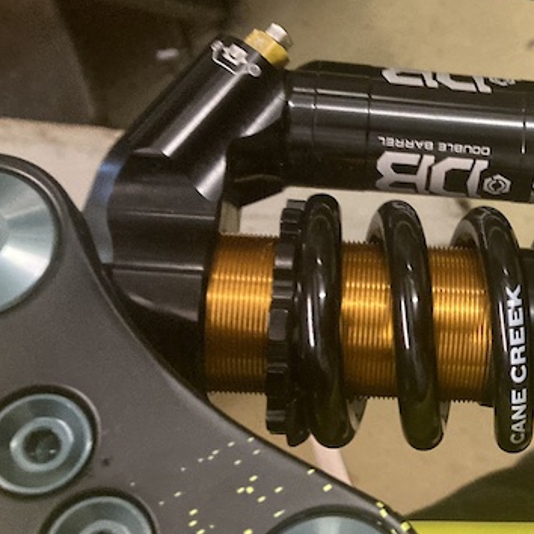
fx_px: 977
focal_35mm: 56
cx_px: 552
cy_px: 249
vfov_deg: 30.5
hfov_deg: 28.4
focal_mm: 3.99
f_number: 1.8
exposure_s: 1/25
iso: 400
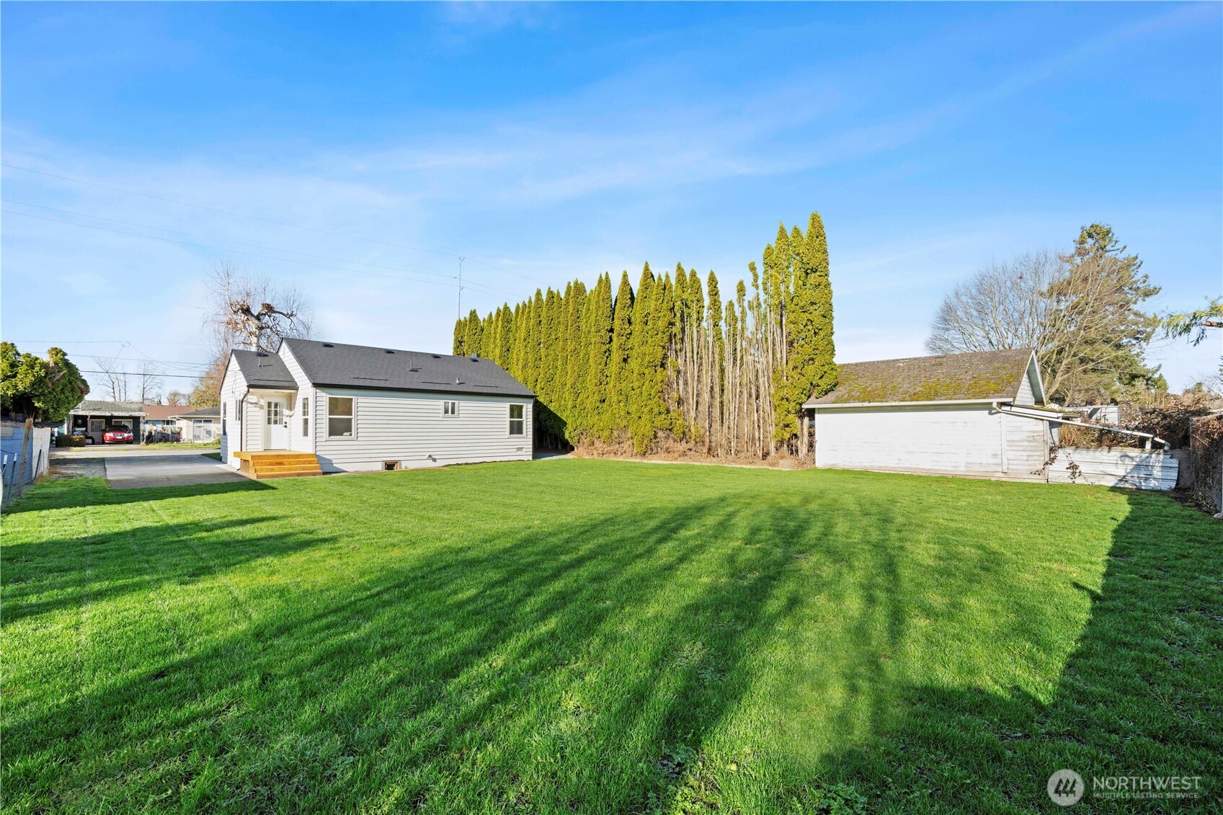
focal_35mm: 15
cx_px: 612
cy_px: 408
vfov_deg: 77.3
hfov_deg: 100.4
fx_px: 509
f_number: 8
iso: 200
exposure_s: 1/200
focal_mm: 15
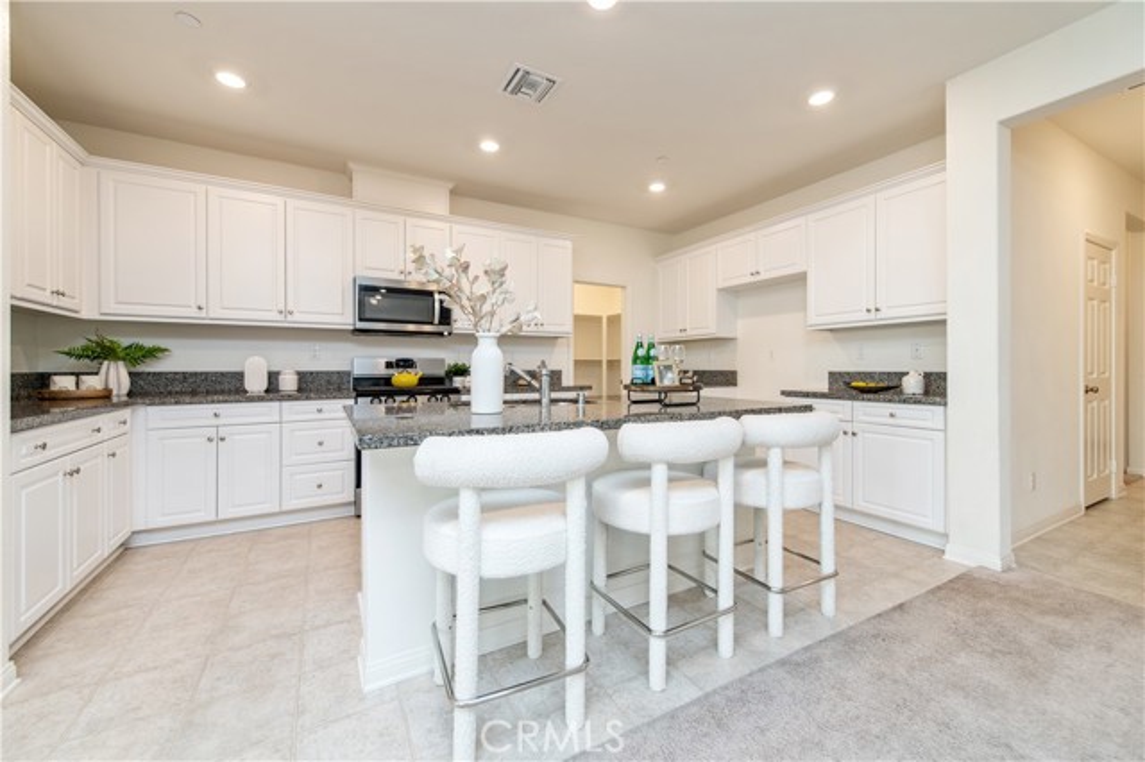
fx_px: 445
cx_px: 572
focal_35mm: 14
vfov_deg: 81.1
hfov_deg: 104.3
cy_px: 381
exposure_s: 1/60
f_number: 4
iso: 400
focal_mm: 14
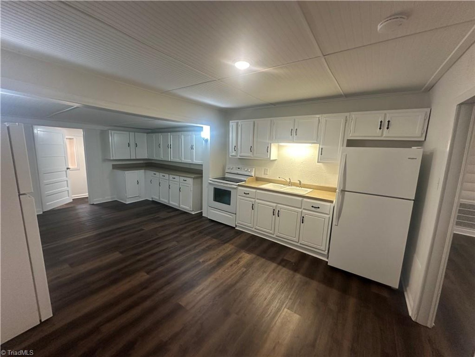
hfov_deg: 102.1
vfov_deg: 85.7
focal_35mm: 14
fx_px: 192
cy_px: 178
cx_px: 238
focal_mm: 2.22
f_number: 2.2
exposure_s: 1/60
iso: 160
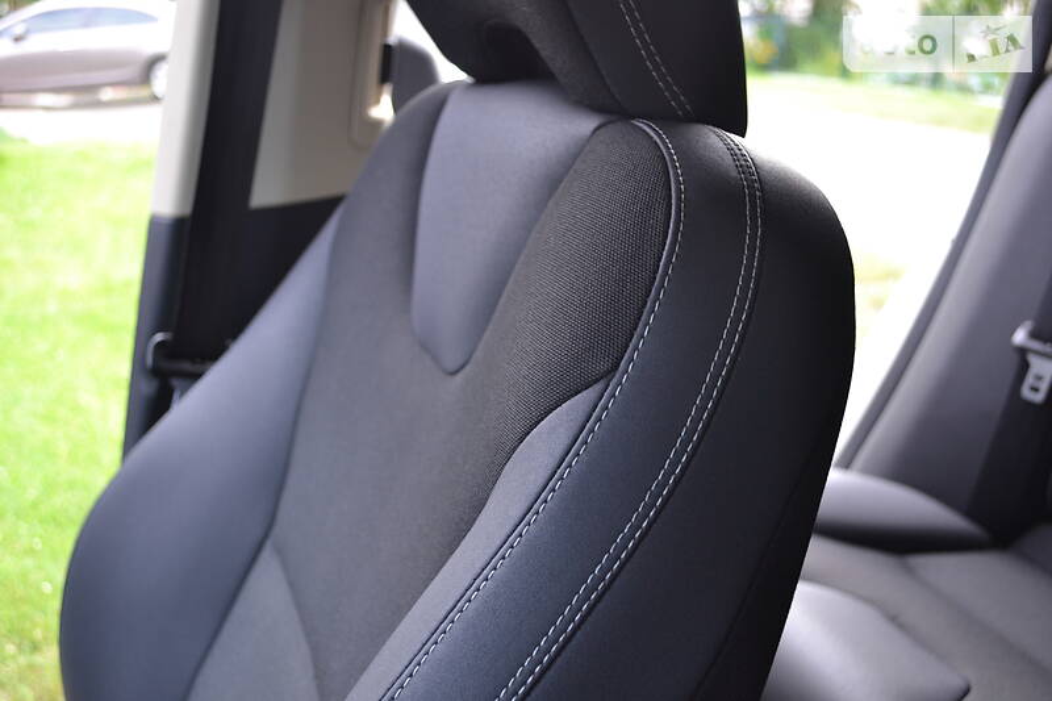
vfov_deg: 36.9
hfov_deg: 53.1
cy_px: 350
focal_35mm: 36
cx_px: 526
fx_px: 1052
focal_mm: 24
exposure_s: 1/60
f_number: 4
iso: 400
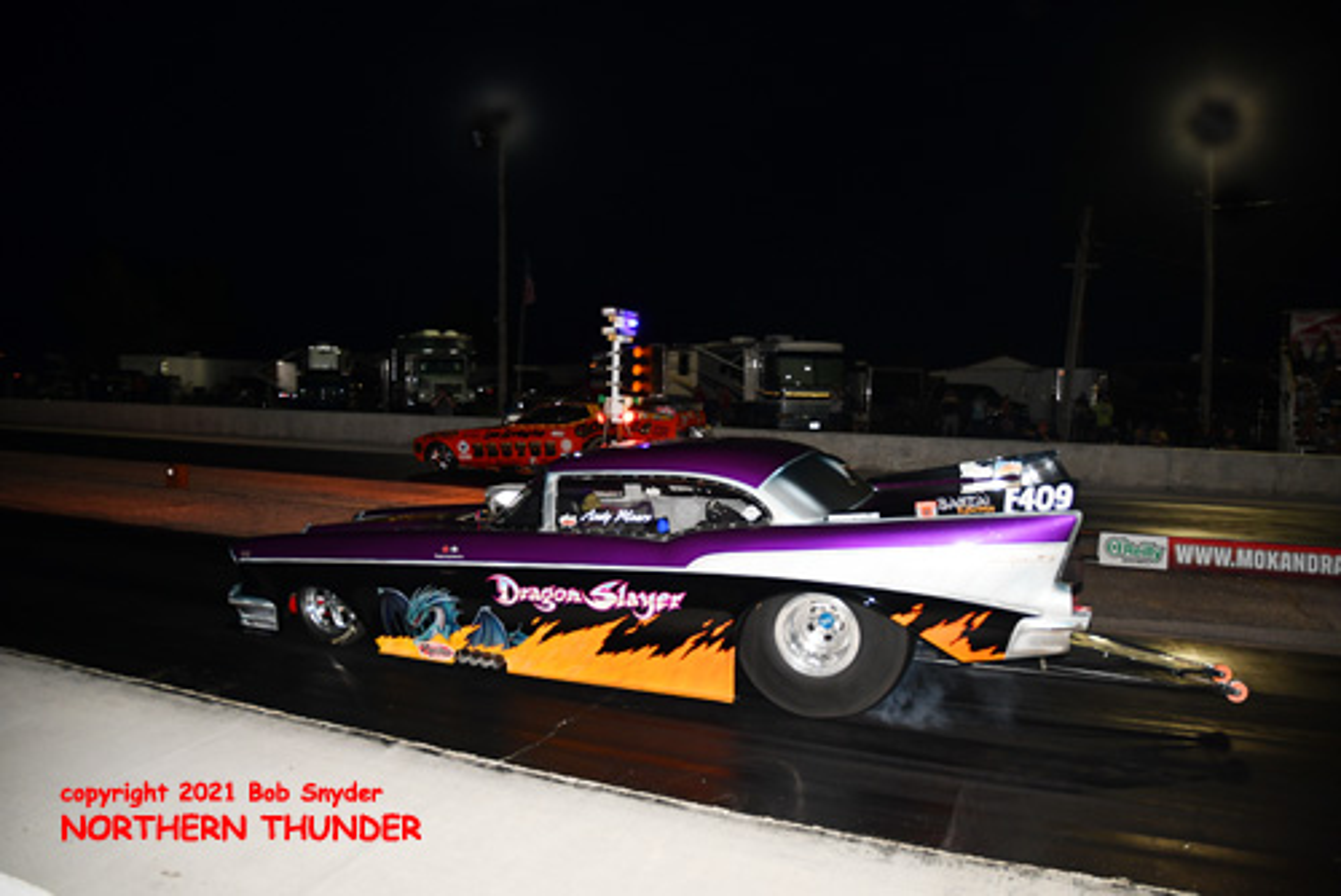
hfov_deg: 73.7
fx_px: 894
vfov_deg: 53.2
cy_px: 448
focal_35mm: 24
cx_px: 670
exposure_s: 1/250
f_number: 2.8
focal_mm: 16
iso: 320
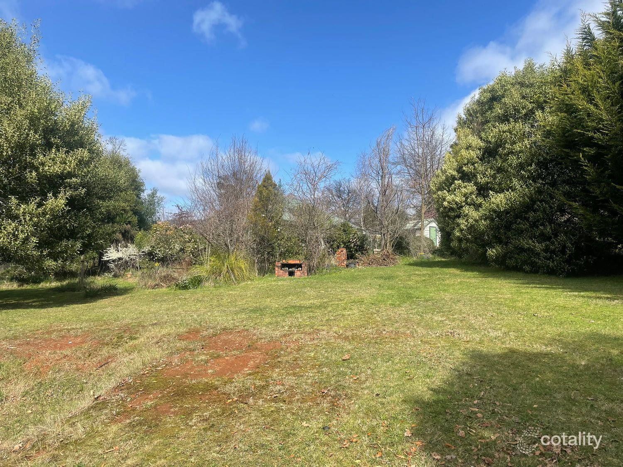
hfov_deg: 67.3
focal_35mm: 26
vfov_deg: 53.1
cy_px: 234
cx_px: 312
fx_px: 468
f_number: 1.6
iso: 32
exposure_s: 1/2747
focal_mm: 4.2
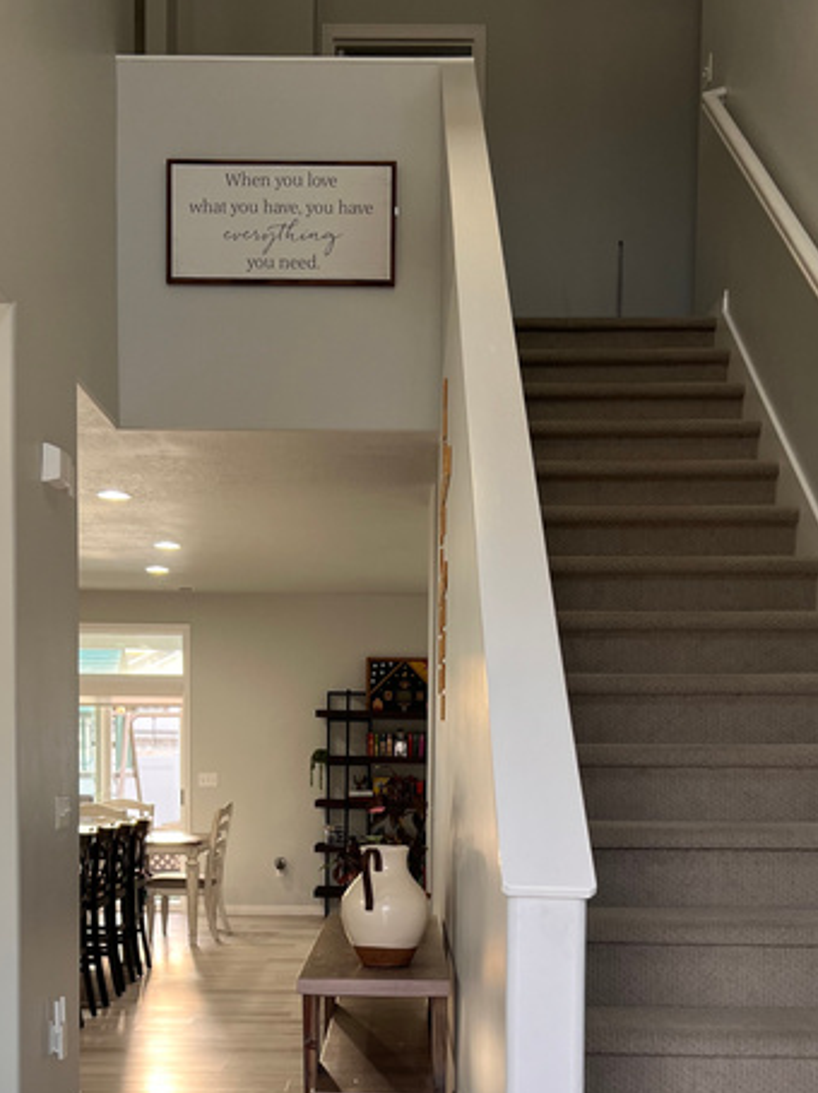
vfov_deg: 41.5
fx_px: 1388
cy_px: 838
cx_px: 395
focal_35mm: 44
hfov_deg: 32.8
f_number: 1.5
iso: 80
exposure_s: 1/60
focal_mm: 5.7
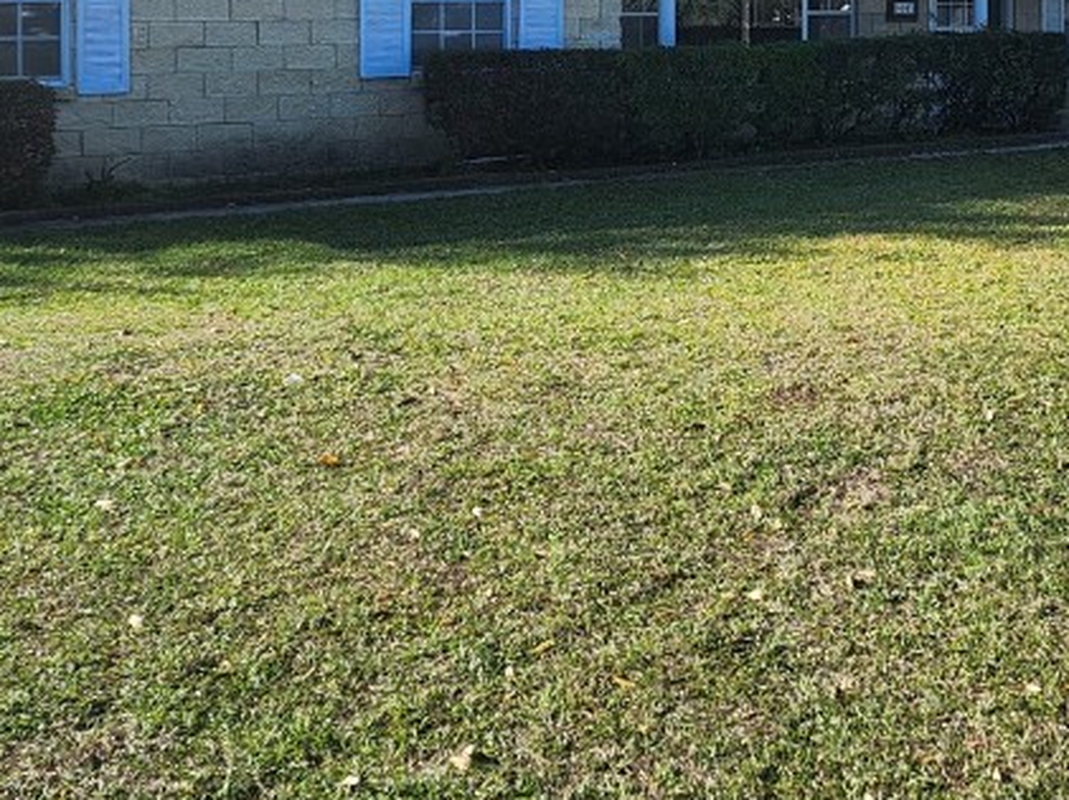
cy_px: -8
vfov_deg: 24.8
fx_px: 1728
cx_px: 998
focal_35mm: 56
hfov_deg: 32.4
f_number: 1.8
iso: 25
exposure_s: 1/880
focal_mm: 5.54
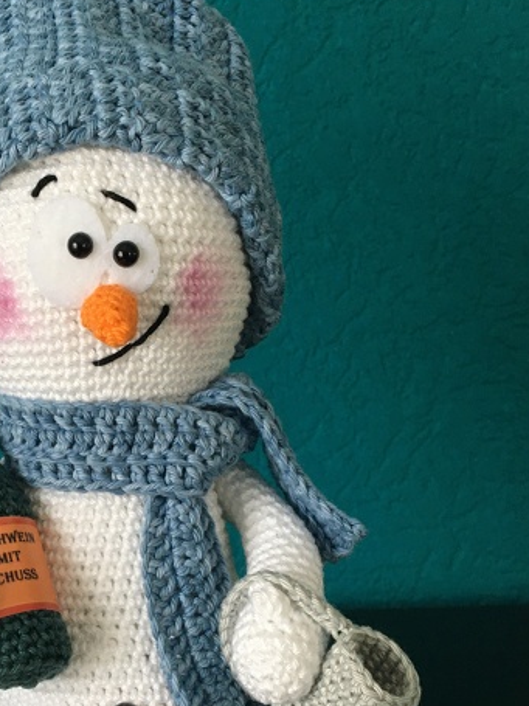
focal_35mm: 51
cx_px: 124
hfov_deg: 28.1
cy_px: 424
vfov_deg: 37.4
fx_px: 1040
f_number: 2.2
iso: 50
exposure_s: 1/33
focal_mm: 4.15
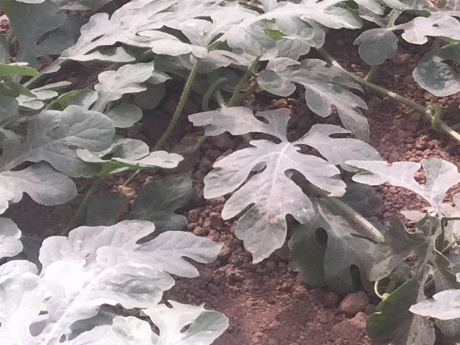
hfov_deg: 12.7
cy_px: -30
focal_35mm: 134
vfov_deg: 10.9
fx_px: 1781
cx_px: 956
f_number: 2.2
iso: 40
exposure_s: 1/100
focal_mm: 4.15
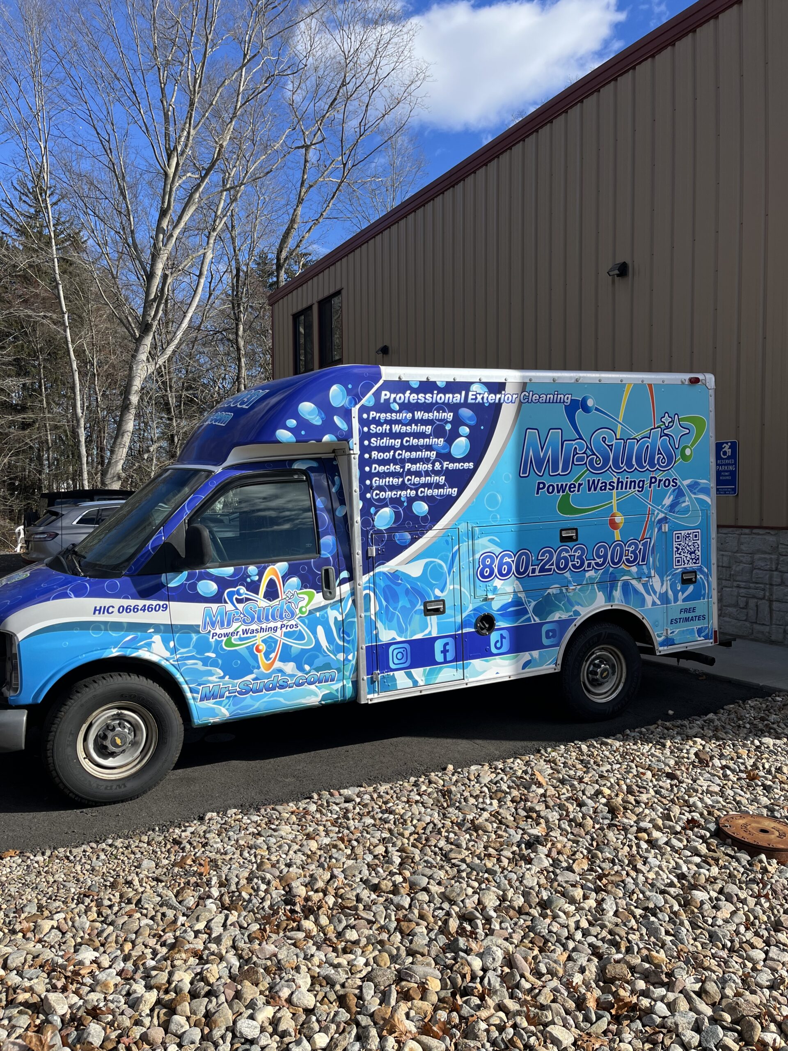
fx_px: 789
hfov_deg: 53.1
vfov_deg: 67.3
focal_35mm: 26
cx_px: 394
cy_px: 526
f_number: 1.6
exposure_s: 1/2967
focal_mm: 5.1
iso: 50
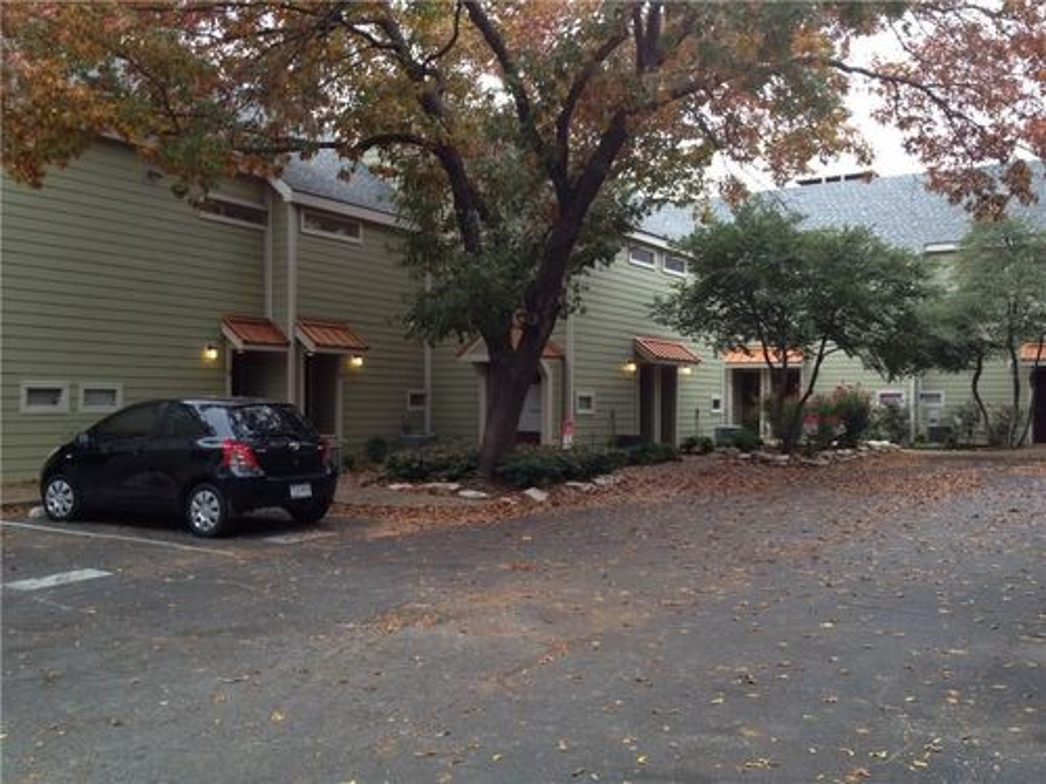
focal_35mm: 35
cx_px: 523
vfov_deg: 40.7
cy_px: 392
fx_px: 1058
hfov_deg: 52.6
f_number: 2.4
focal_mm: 4.28
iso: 50
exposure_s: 1/145
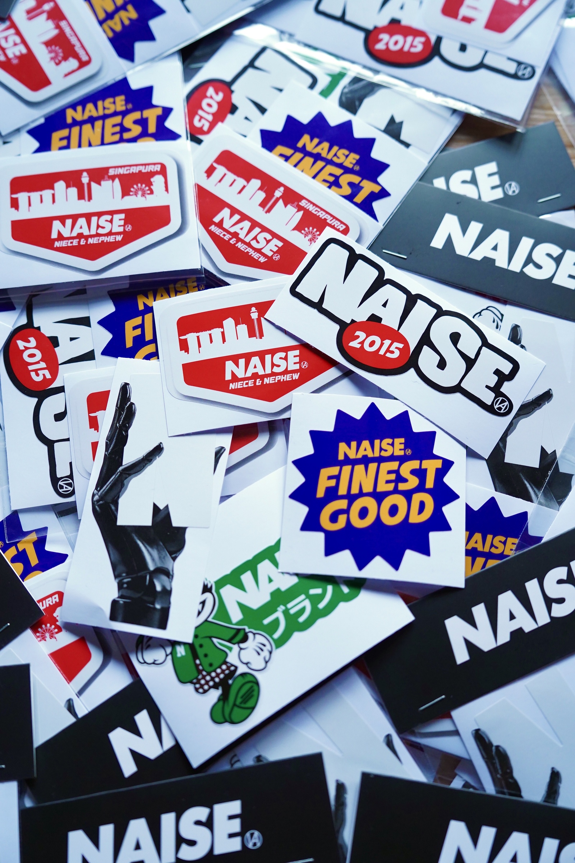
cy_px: 432
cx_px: 288
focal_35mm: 41
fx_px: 982
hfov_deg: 32.6
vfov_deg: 47.4
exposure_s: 1/250
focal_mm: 41
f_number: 3.5
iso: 2000
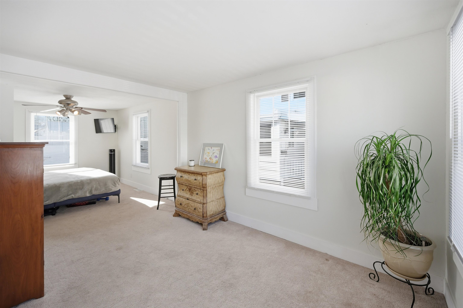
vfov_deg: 81.2
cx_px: 232
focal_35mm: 14
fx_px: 180
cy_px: 154
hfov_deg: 104.3
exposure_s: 1/2000
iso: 800
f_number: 4.5
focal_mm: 14
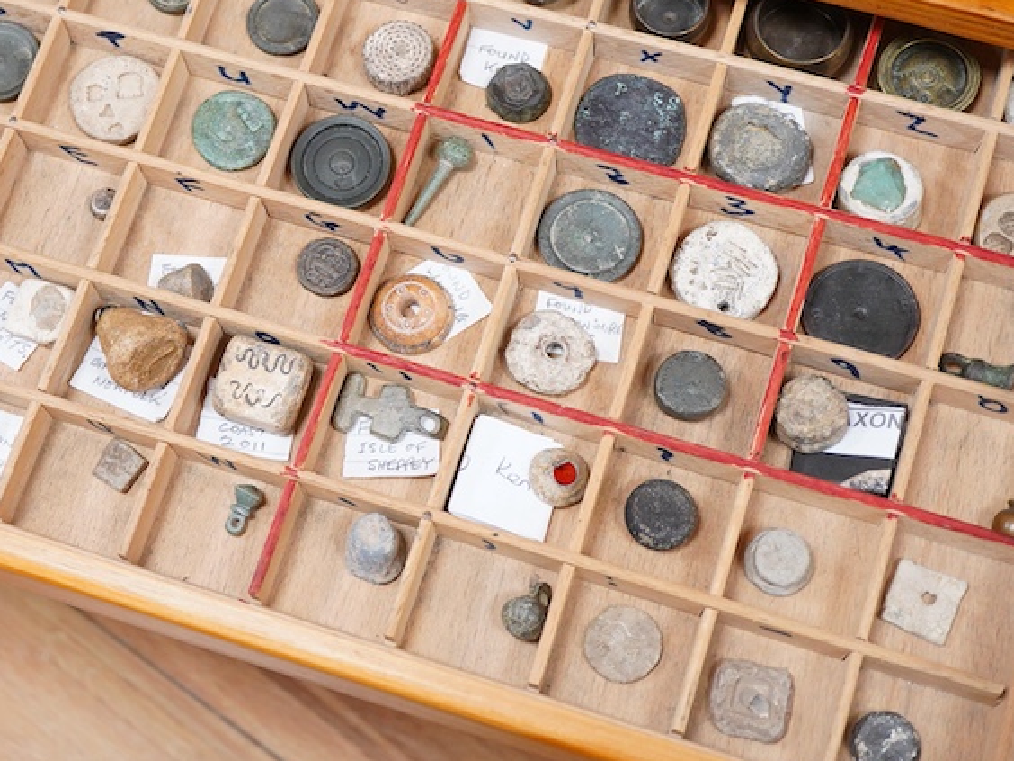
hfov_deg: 27.9
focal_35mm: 69
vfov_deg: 21.3
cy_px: 315
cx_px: 284
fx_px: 2021
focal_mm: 30
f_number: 3.5
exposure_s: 1/125
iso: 1600
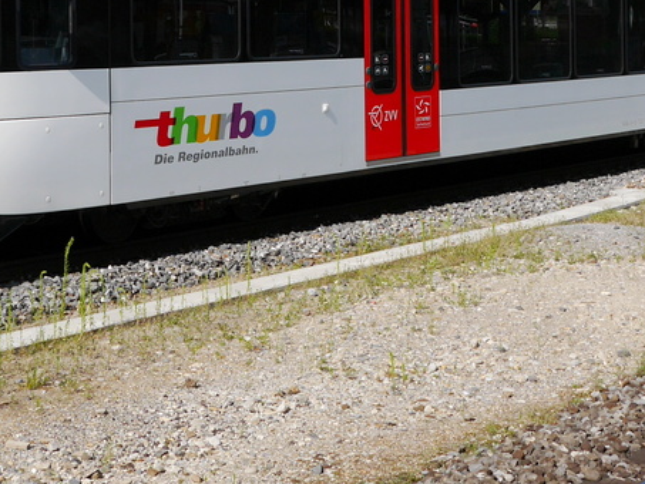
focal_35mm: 90
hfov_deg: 21.8
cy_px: 23
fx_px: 1677
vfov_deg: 16.2
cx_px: 308
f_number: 8
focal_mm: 17
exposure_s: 1/400
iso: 160
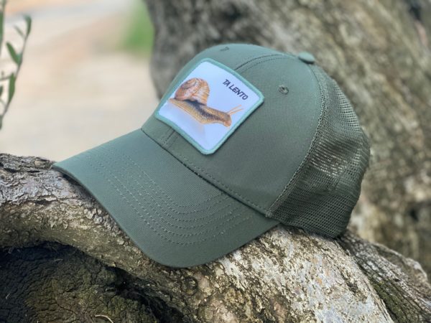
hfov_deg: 36.8
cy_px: 162
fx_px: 647
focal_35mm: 52
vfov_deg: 28.0
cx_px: 216
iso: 125
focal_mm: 6
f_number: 2
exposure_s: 1/122
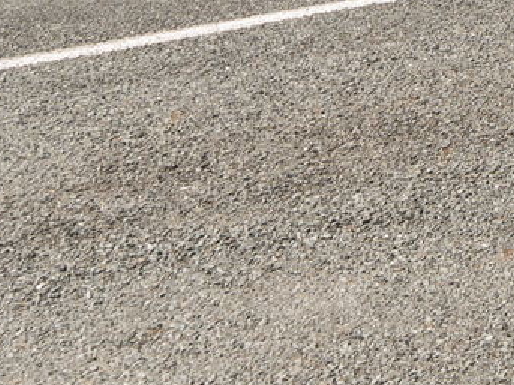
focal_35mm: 121
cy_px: -258
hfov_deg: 15.9
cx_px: 554
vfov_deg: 11.5
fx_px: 1796
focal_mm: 18
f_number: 8
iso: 100
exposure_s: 1/60
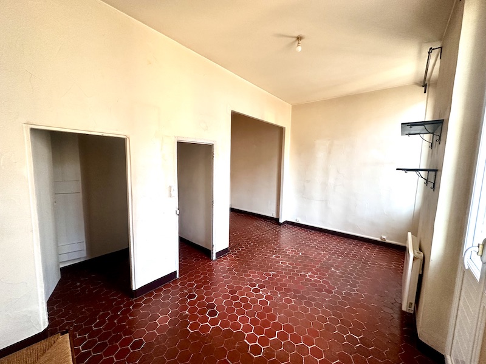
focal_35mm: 14
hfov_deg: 102.1
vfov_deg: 85.7
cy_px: 182
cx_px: 243
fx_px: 197
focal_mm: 2.22
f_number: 2.2
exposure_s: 1/50
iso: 250
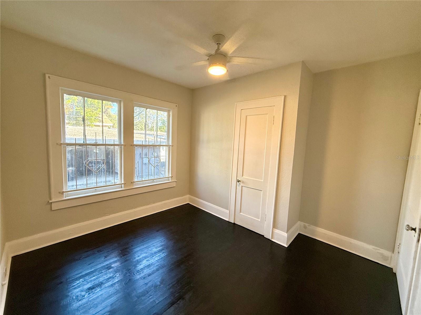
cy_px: 158
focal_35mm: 14
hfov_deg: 102.1
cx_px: 210
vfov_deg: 85.7
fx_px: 170
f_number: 2.2
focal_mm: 2.22
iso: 200
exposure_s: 1/120
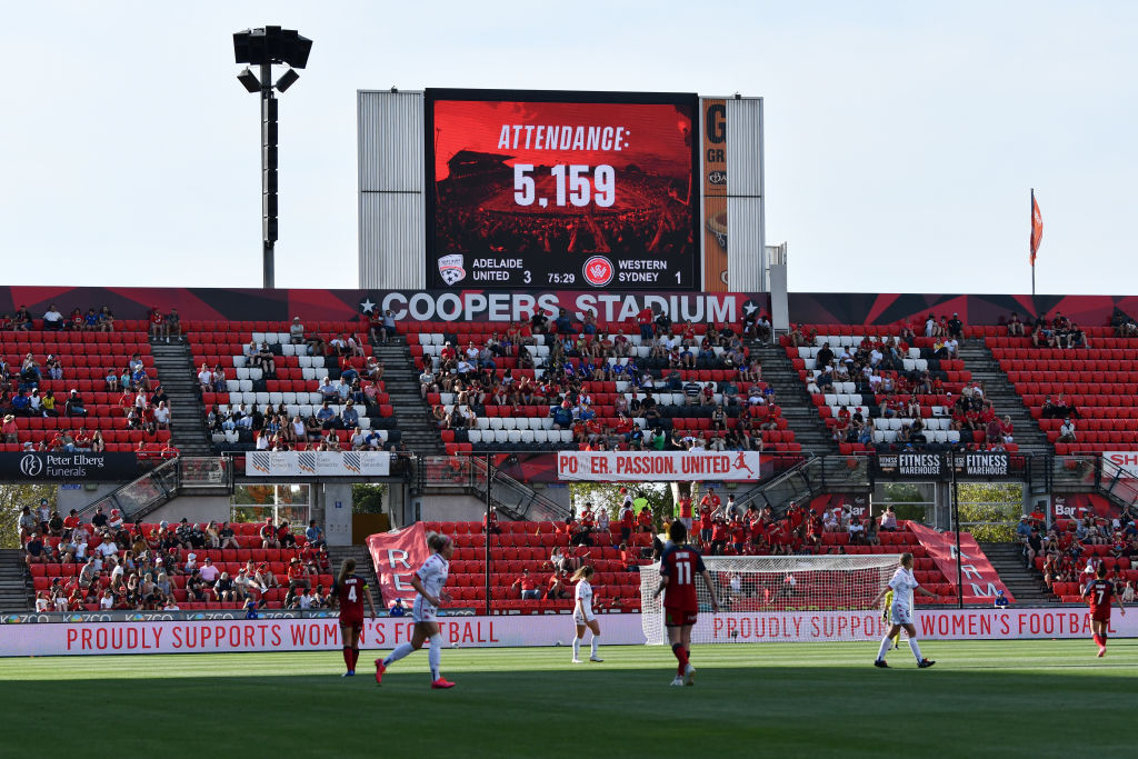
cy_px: 380
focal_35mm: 123
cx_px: 569
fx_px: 3888
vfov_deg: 11.1
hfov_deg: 16.7
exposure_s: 1/4000
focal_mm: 82
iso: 320
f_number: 4
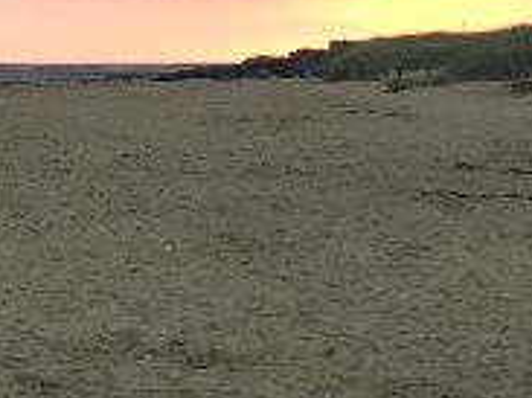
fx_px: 1459
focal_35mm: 95
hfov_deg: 18.7
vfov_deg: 15.1
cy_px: -41
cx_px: -224
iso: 40
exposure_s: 1/50
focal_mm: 4.15
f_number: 2.2
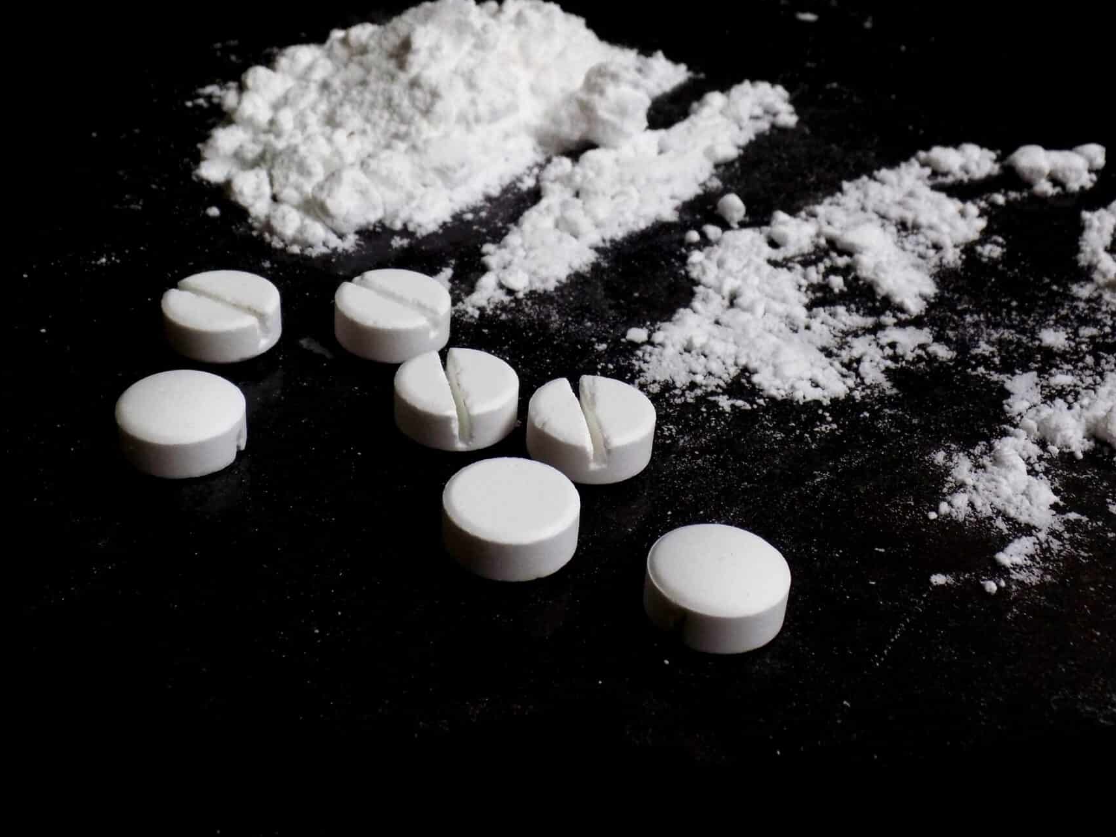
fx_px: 1580
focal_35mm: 49
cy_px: 381
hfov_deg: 38.9
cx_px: 492
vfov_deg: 29.7
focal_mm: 7.3
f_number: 3.6
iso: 80
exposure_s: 1/60
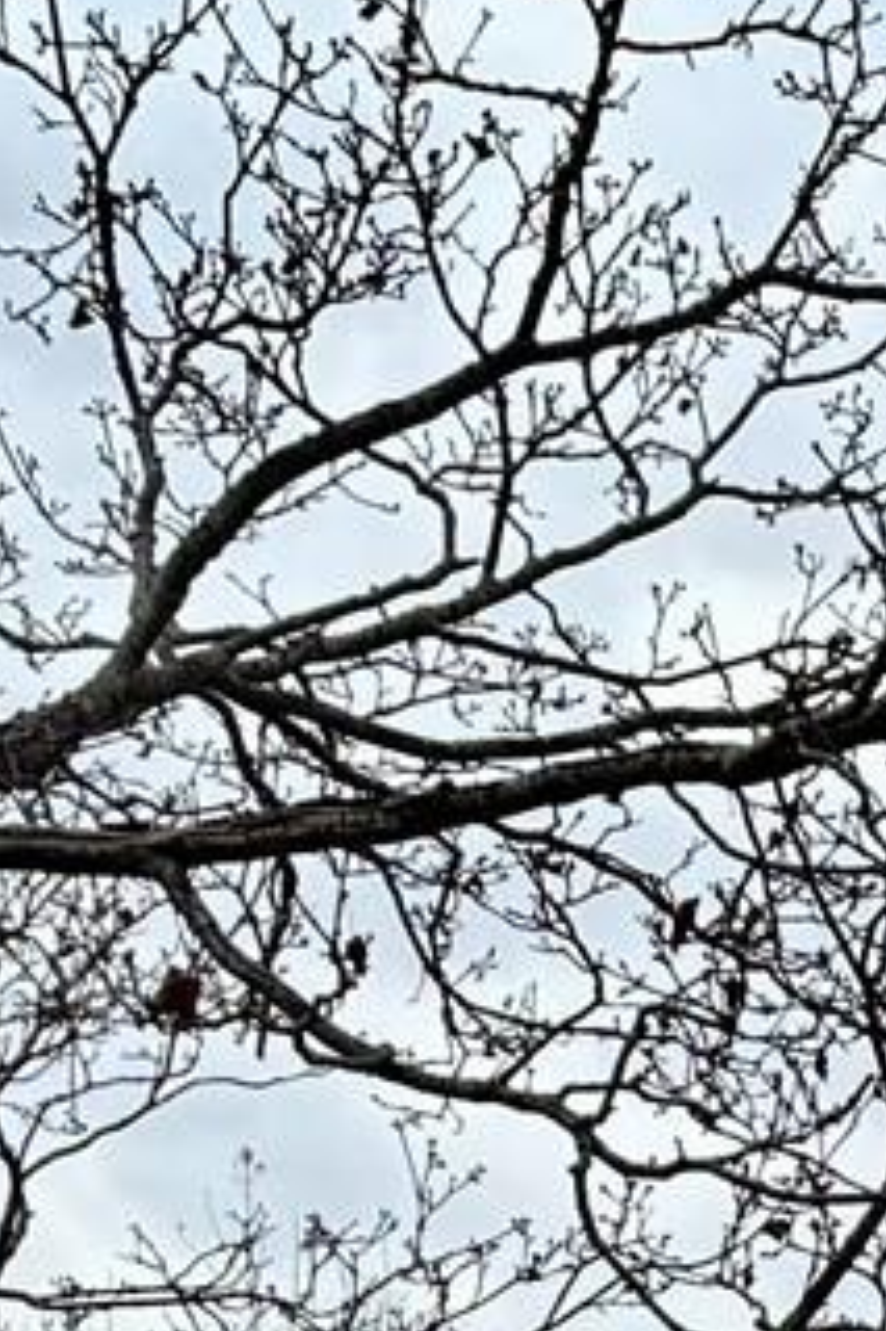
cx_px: 1818
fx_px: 5913
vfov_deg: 11.0
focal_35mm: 160
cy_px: 3132
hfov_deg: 8.1
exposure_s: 1/2169
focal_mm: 6.76
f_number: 1.78
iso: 80
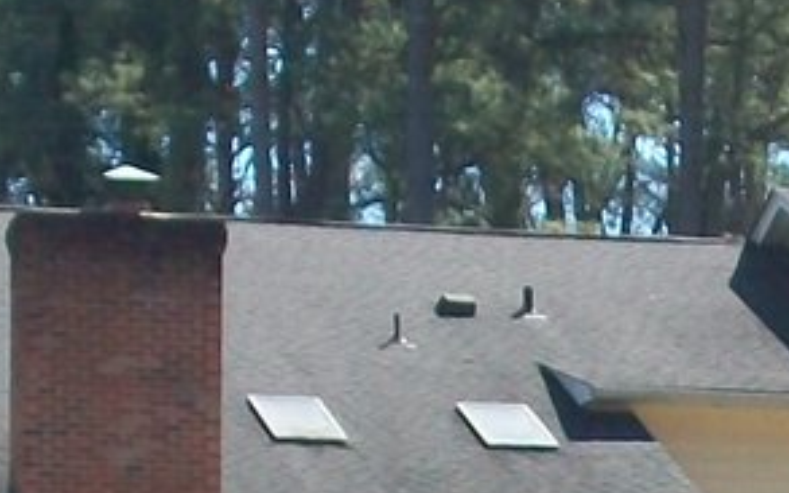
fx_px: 6235
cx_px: 1003
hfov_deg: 7.2
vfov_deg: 4.5
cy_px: 1017
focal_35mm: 290
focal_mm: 8.8
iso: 80
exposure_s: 1/500
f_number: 3.6
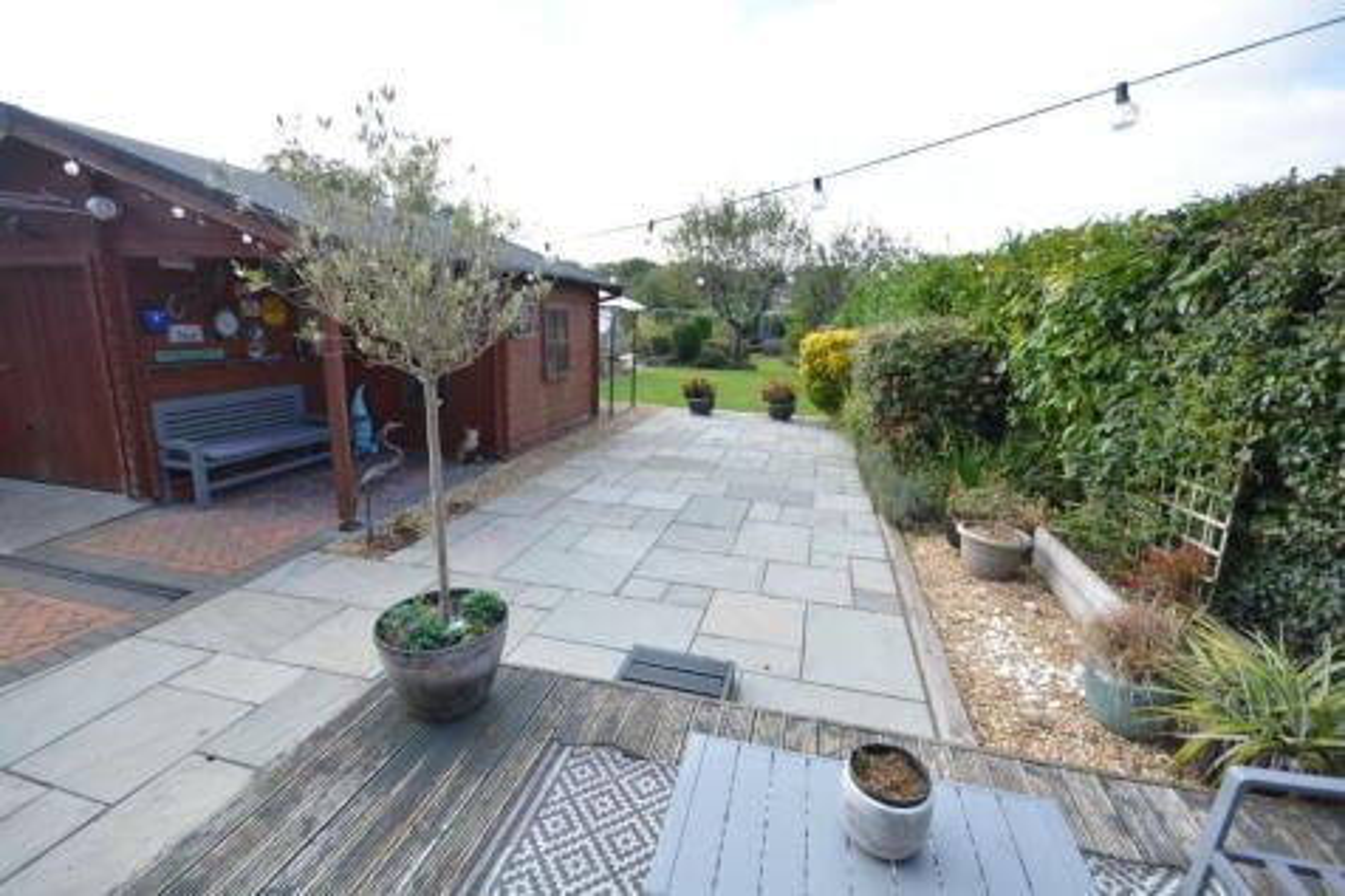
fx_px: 560
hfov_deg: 100.4
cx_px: 672
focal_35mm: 15
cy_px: 448
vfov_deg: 77.3
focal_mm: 10
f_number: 8
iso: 400
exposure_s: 1/250
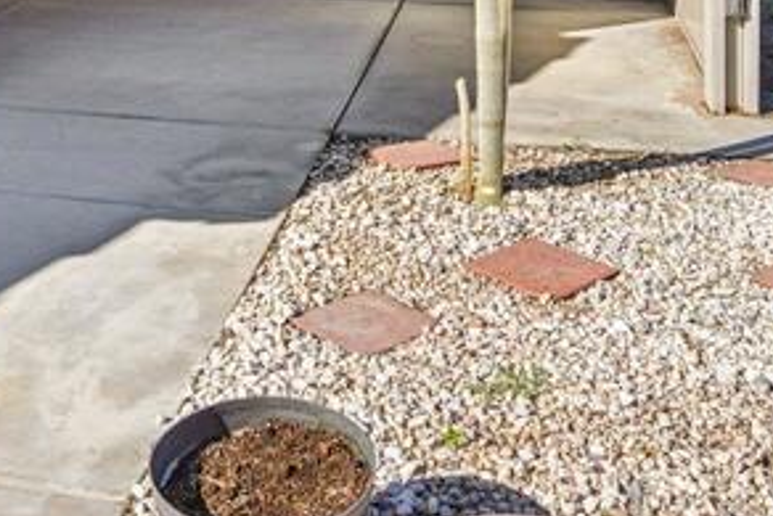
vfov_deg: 20.8
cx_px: 262
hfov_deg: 35.3
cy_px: -249
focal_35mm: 56
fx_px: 1203
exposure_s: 1/250
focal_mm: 16
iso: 100
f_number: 7.1
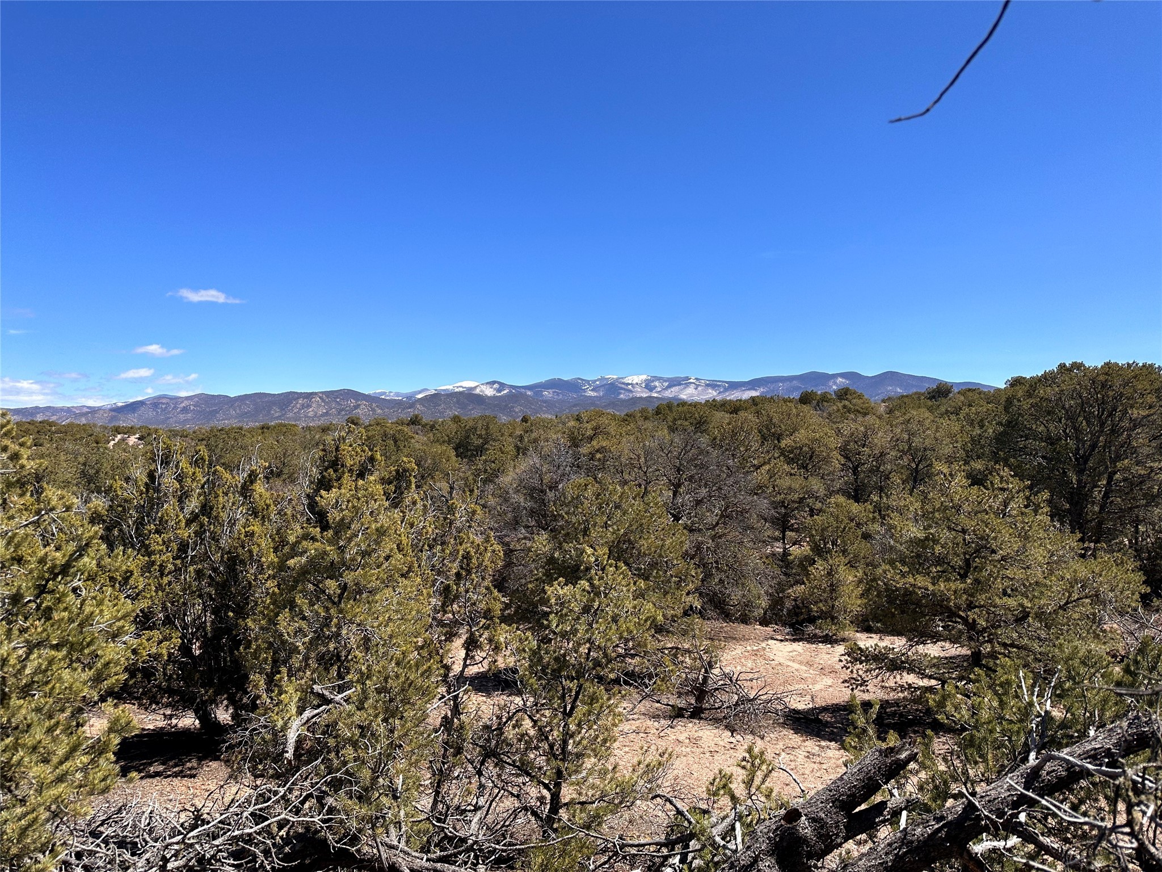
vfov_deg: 56.8
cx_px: 581
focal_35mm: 24
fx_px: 806
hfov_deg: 71.6
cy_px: 436
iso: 80
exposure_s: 1/3717
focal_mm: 6.86
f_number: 1.78
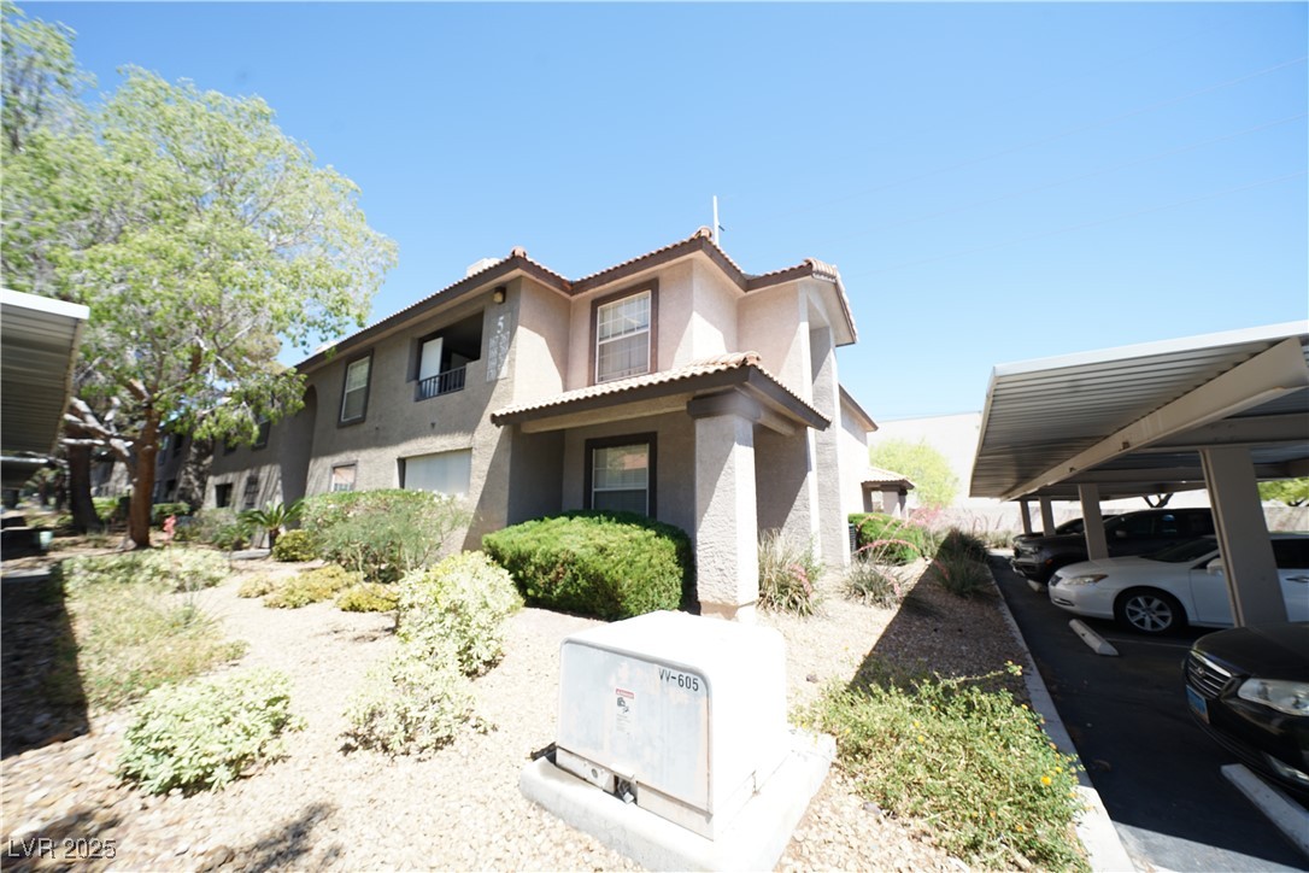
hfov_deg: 112.6
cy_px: 436
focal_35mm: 12
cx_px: 654
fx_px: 436
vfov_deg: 90.0
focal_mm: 12
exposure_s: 1/160
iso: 160
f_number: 7.1
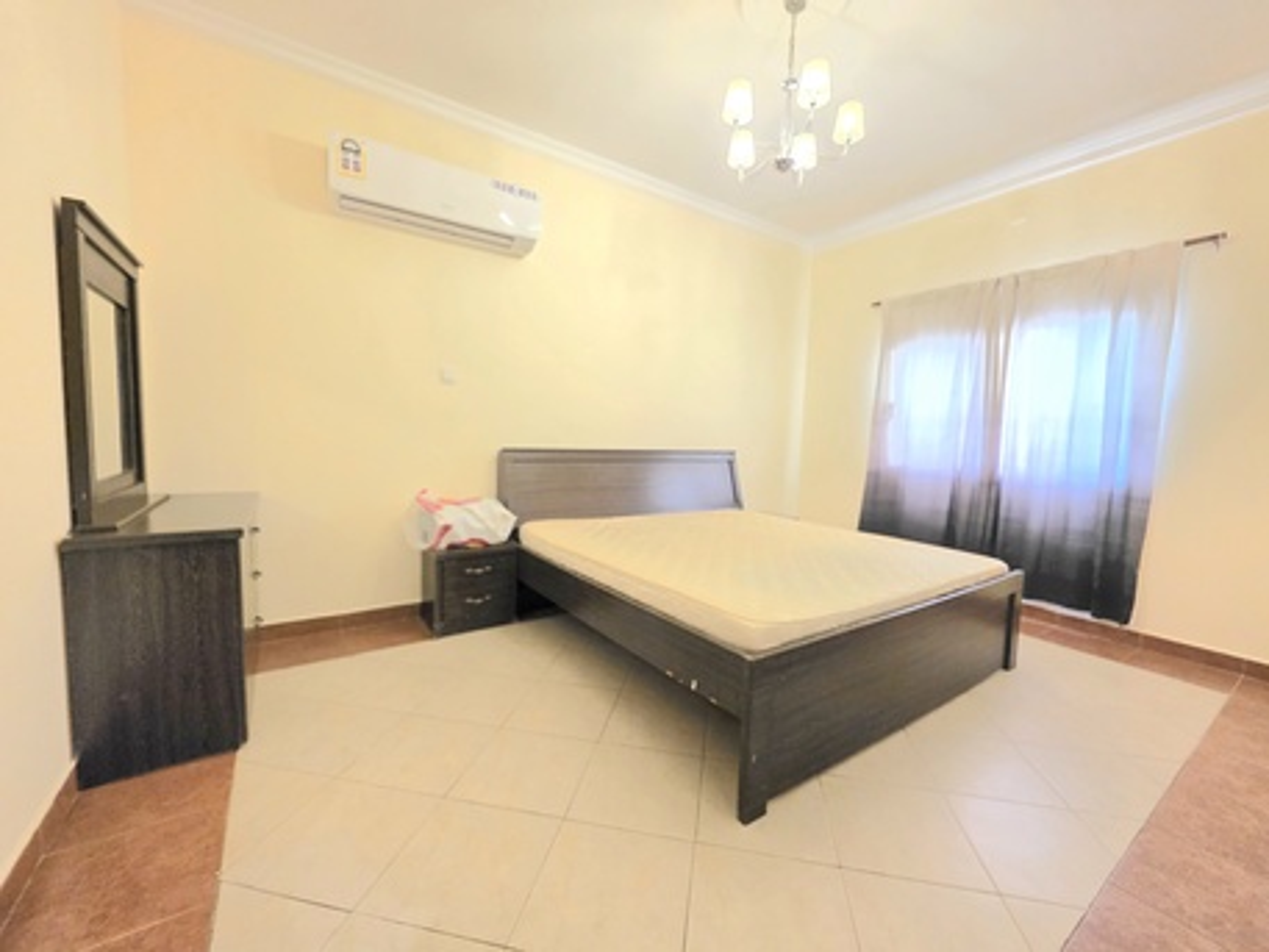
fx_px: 477
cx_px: 634
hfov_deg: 106.2
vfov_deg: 89.9
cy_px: 476
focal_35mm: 13
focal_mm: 2.2
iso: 800
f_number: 1.9
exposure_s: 1/50.3
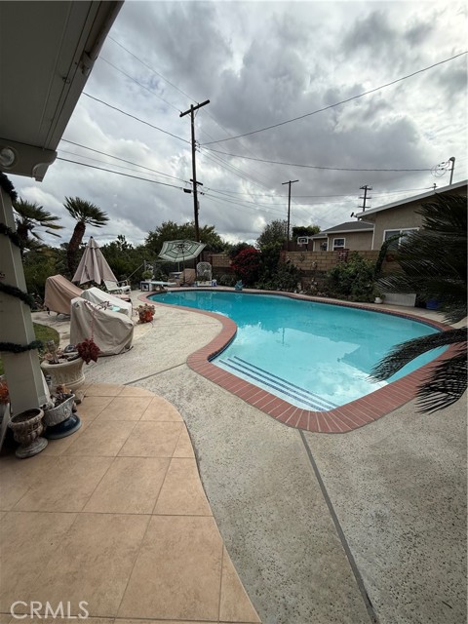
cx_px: 234
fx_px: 252
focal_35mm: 14
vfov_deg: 102.1
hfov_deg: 85.7
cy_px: 312
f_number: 2.2
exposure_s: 1/2320
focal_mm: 2.22
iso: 50
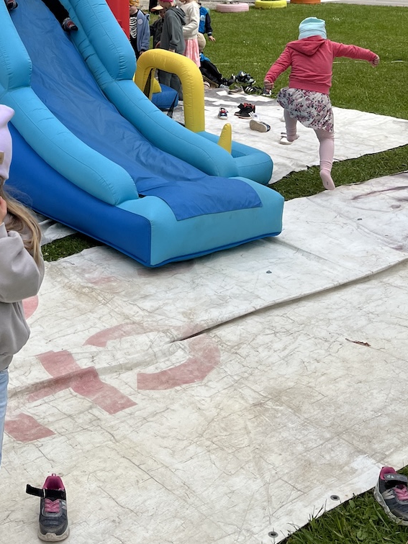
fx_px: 864
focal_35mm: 55
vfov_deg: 32.3
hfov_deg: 25.9
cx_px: 62
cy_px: 6
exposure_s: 1/4854
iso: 50
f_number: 1.6
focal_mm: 5.1
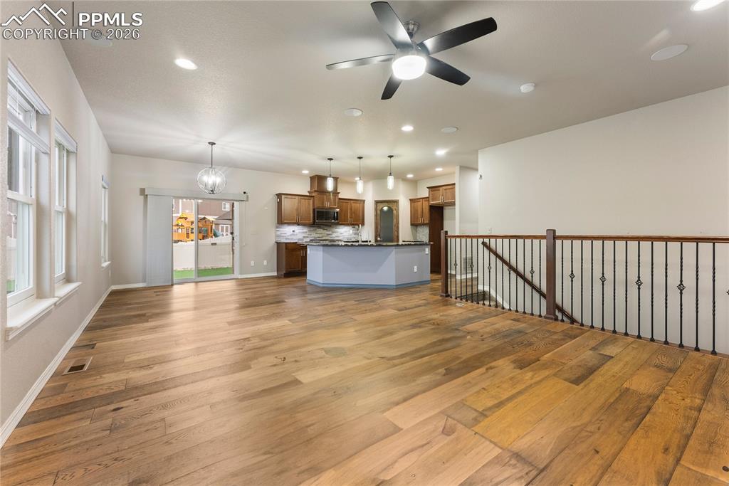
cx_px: 364
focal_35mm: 14
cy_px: 243
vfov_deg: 81.2
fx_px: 284
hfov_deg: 104.2
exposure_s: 1/1.25
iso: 400
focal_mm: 14
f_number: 9
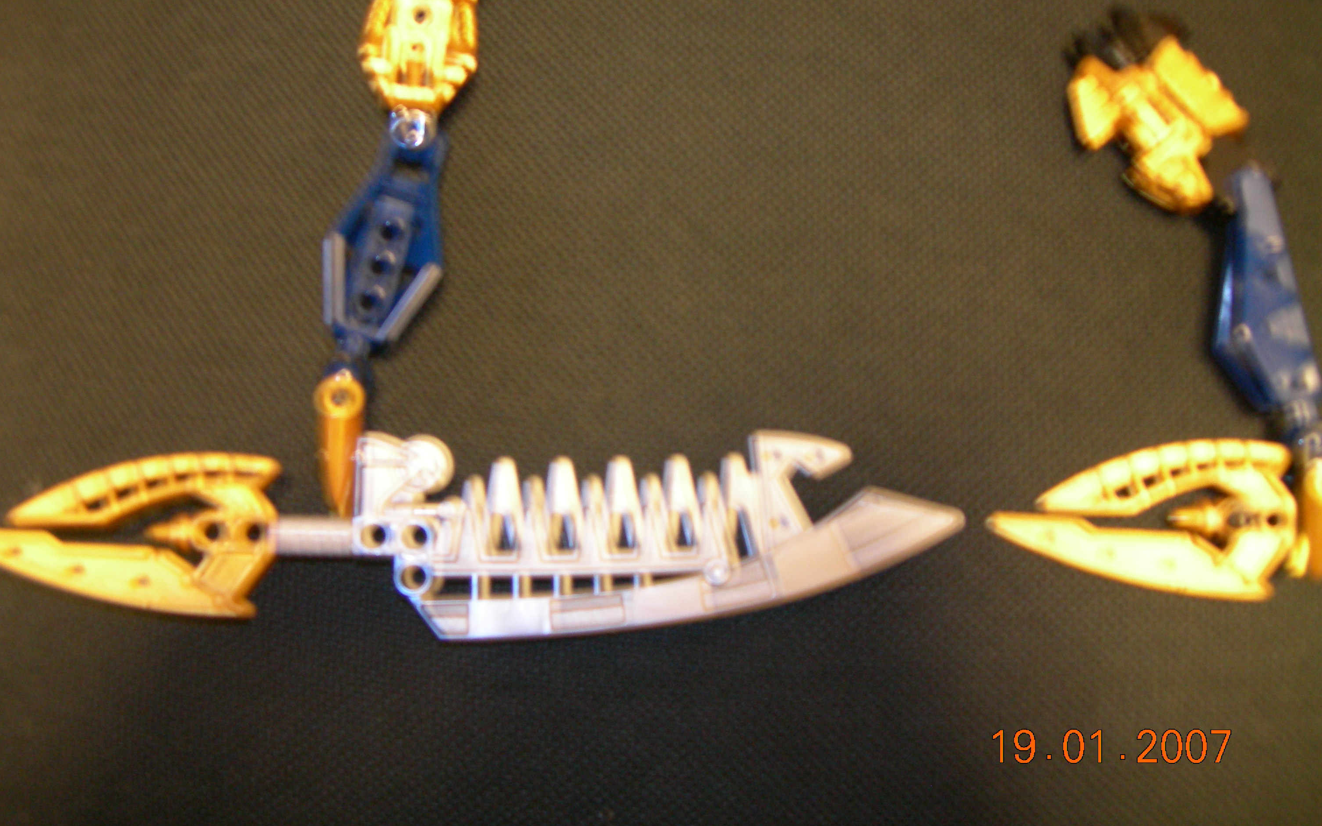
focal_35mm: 41
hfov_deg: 48.2
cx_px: 656
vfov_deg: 31.2
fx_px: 1477
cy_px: 347
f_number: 2.8
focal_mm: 7.8
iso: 200
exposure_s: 1/1.6
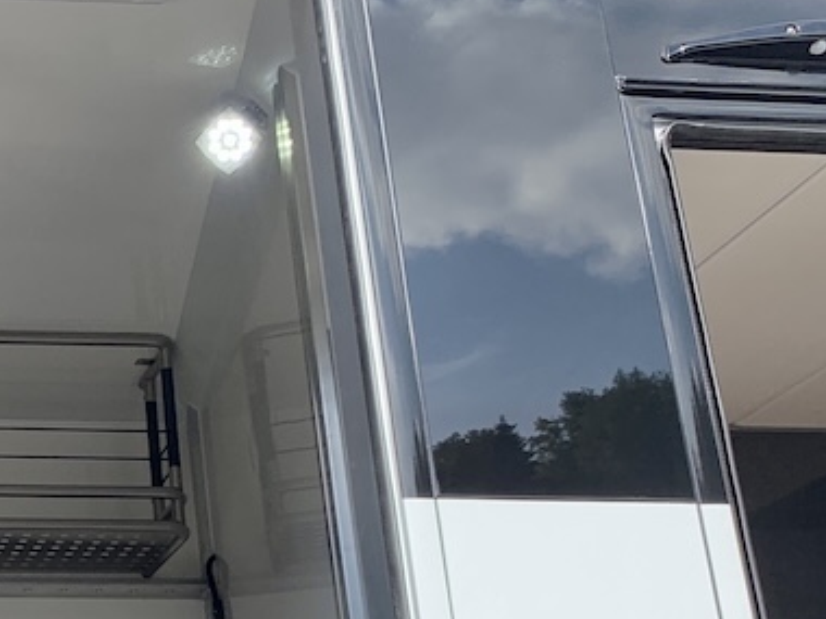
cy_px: 541
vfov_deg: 20.6
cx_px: -148
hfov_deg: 25.2
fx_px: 1670
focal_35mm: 70
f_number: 1.8
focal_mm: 4.25
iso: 25
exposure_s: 1/1585
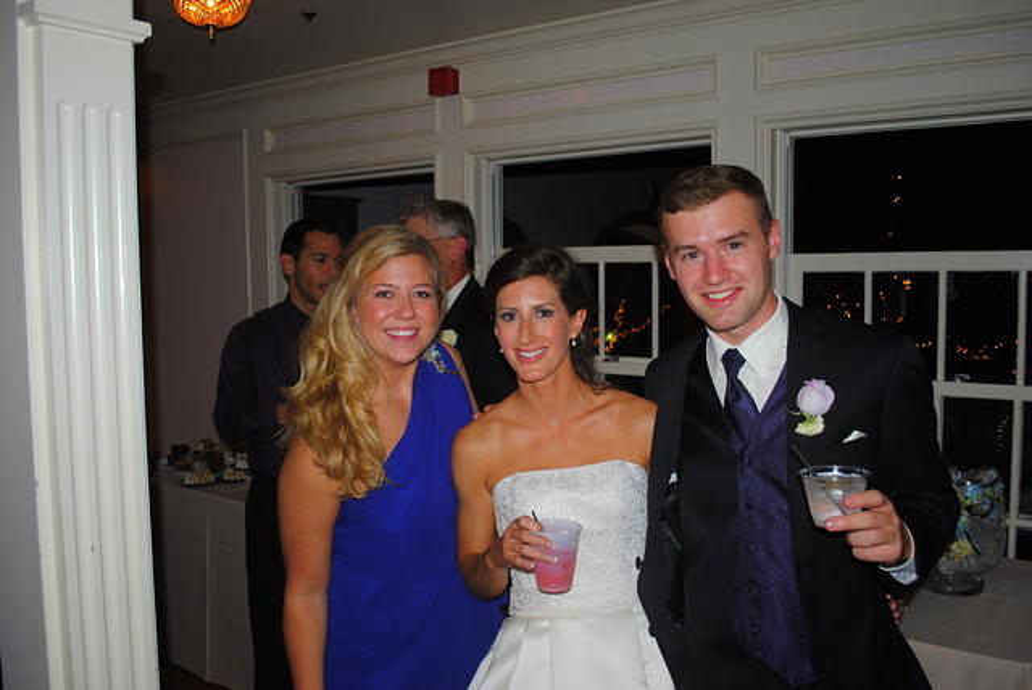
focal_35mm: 30
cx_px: 516
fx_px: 861
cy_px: 345
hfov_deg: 61.9
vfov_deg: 43.7
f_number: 3.8
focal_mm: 20
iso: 200
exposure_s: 1/60
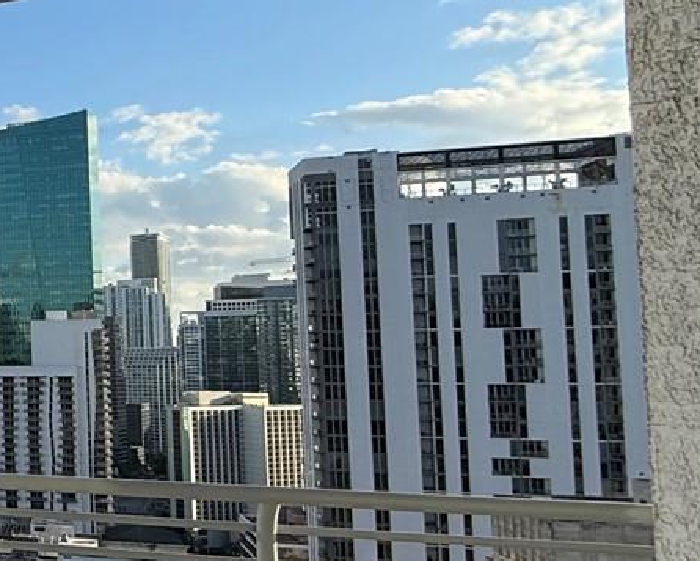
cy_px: 314
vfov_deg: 30.8
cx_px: -433
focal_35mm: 49
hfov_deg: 25.0
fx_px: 1015
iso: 50
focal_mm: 2.22
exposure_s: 1/1572
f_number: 2.2
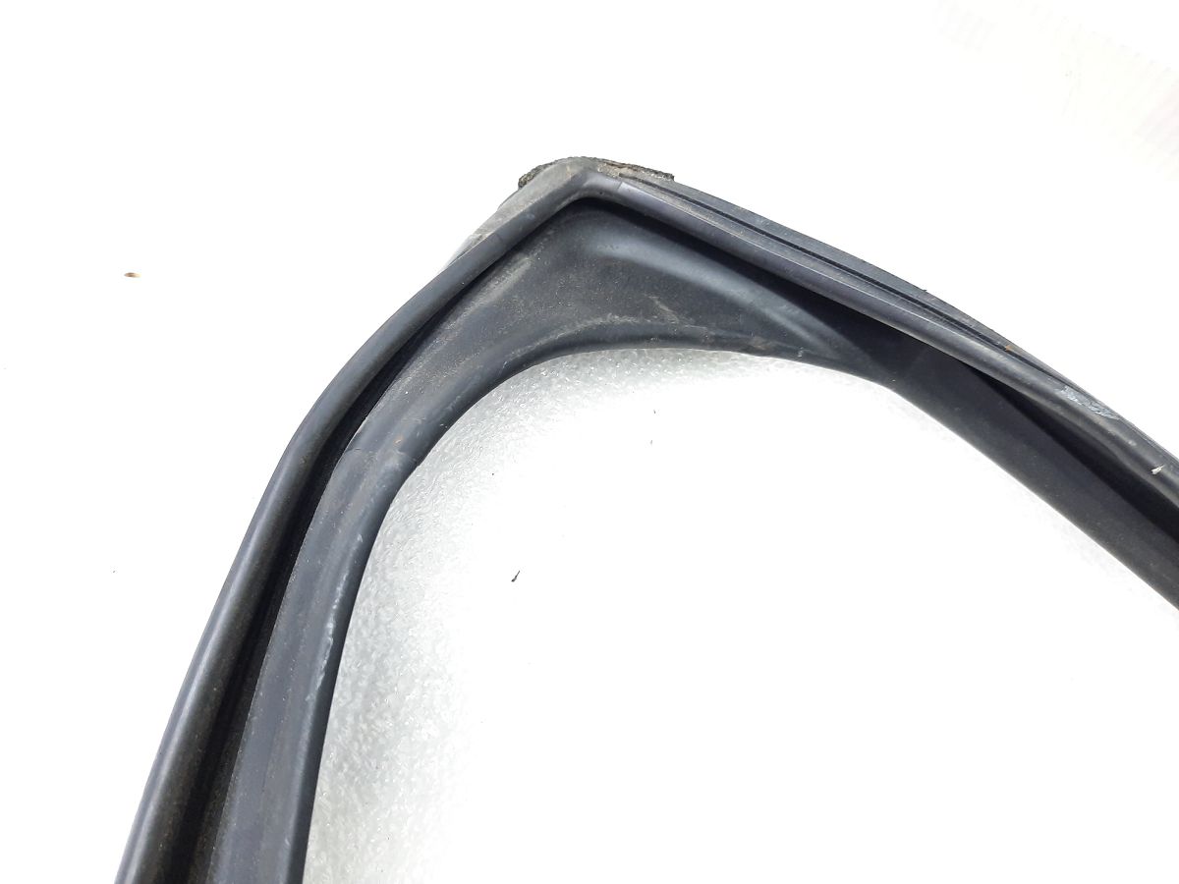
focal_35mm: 25
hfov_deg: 69.4
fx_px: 851
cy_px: 442
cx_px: 590
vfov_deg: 54.9
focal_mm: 4.6
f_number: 2
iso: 250
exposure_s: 1/50
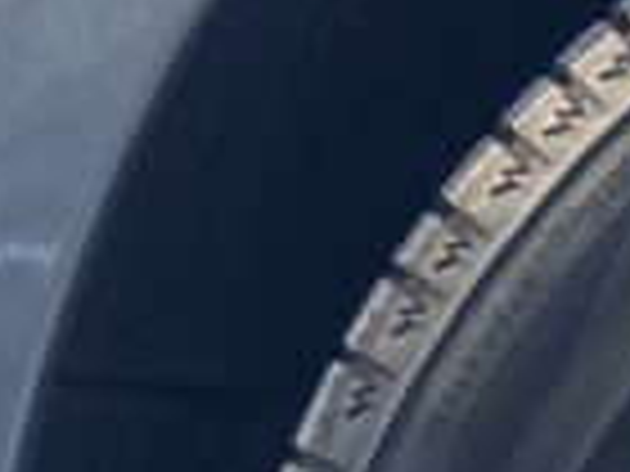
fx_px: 2712
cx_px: 1413
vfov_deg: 9.3
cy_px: 980
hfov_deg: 11.4
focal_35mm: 149
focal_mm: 4.25
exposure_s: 1/121
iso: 40
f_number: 1.8
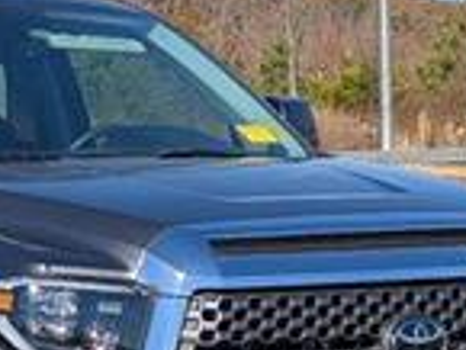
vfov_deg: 8.7
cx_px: -71
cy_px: 311
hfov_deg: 11.4
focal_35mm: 170
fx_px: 2290
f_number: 1.68
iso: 21
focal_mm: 6.9
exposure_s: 1/1250
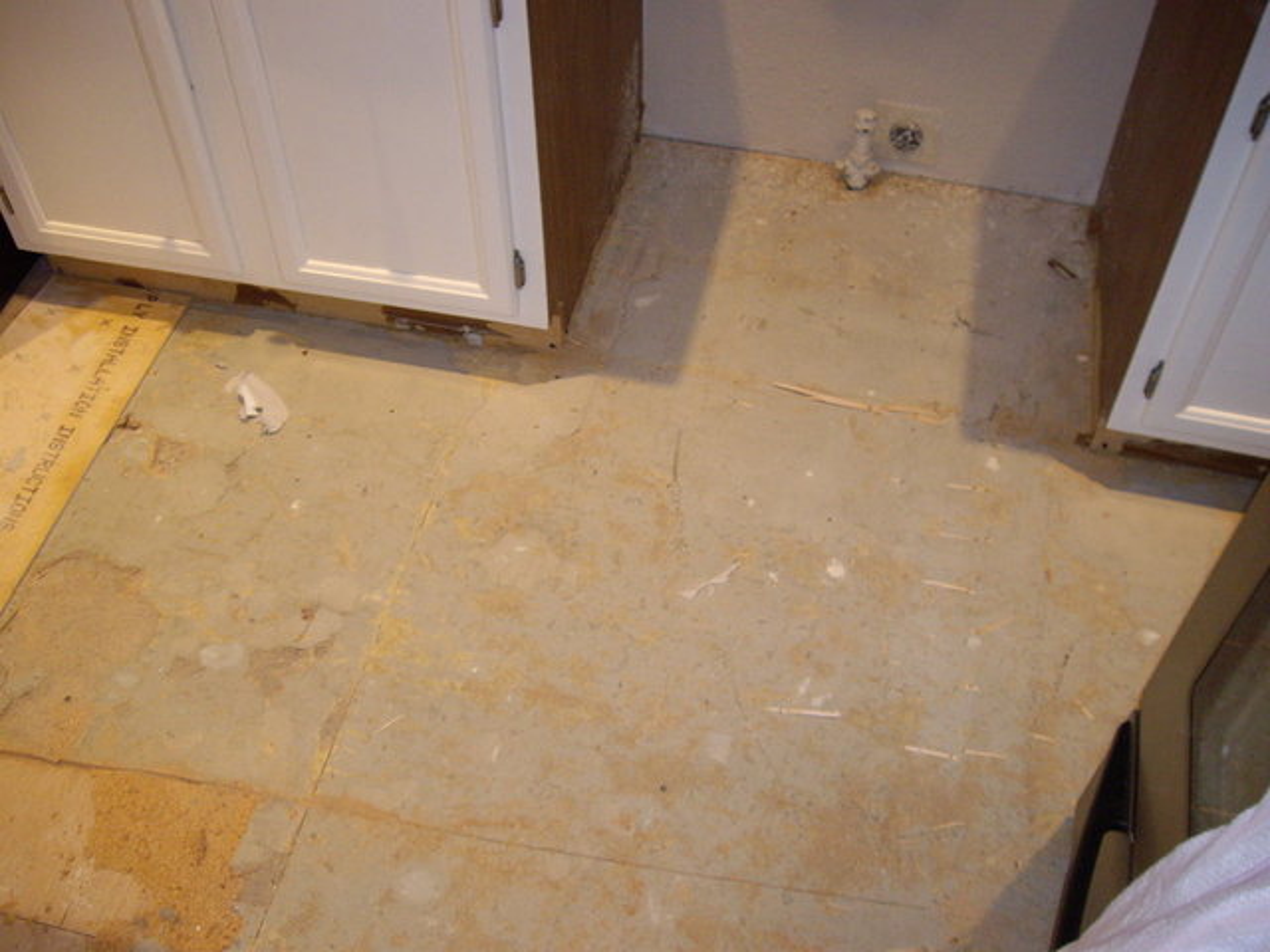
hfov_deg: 49.0
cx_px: 635
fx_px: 1394
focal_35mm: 38
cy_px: 476
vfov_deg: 37.7
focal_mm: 6.2
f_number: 2.7
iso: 200
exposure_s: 1/40
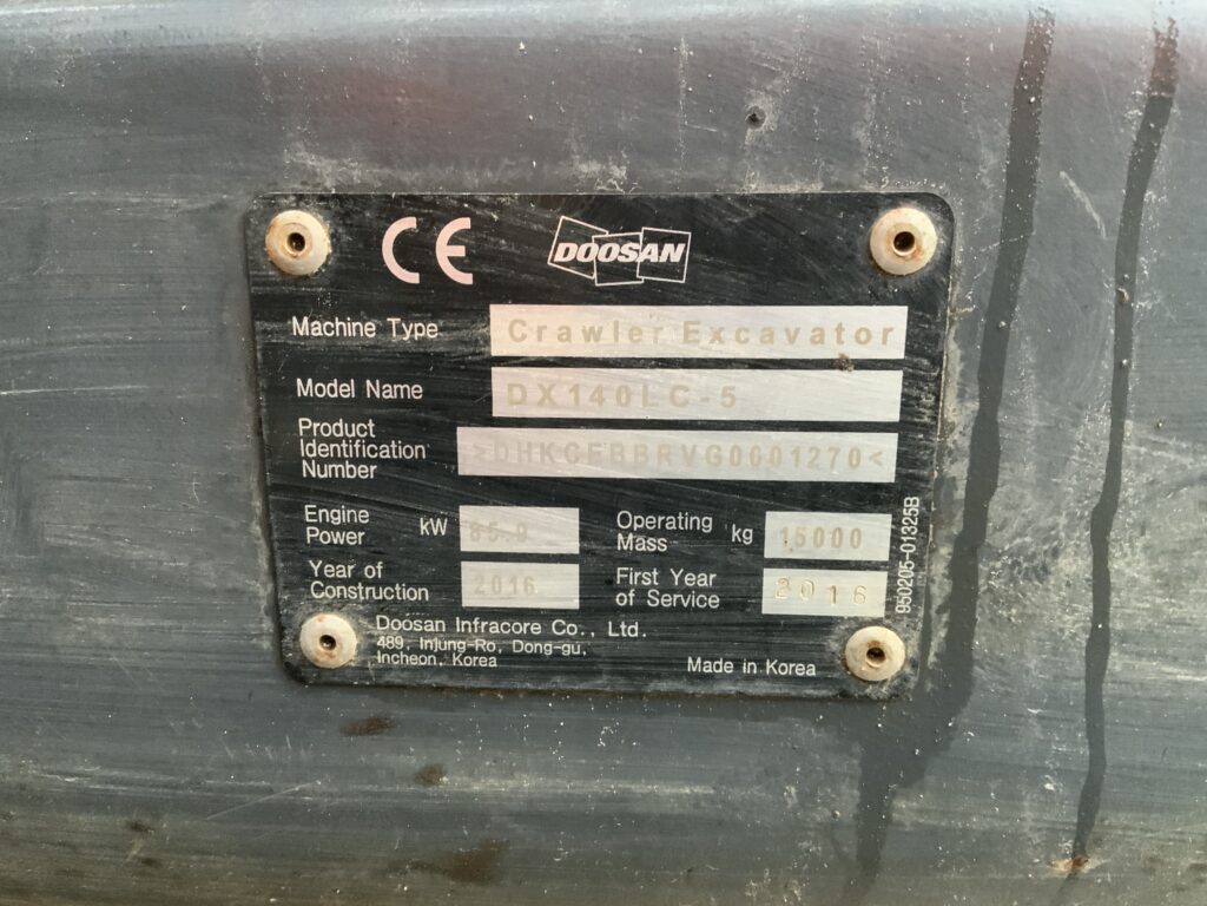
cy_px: 453
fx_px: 1011
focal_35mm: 29
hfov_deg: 61.7
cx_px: 604
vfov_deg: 48.2
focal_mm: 3
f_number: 1.8
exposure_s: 1/30
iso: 400
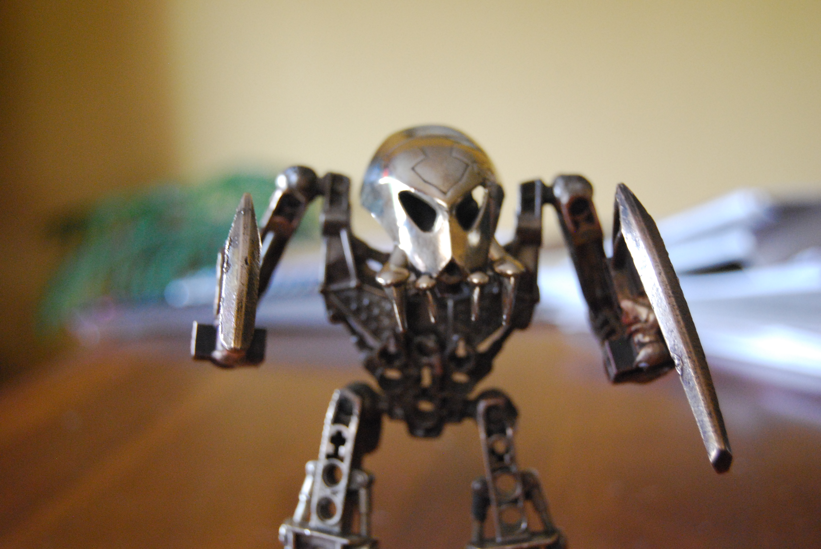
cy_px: 274
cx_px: 410
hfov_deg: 31.9
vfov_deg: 21.6
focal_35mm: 63
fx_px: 1438
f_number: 5.3
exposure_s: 1/25
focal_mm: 42
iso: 1600
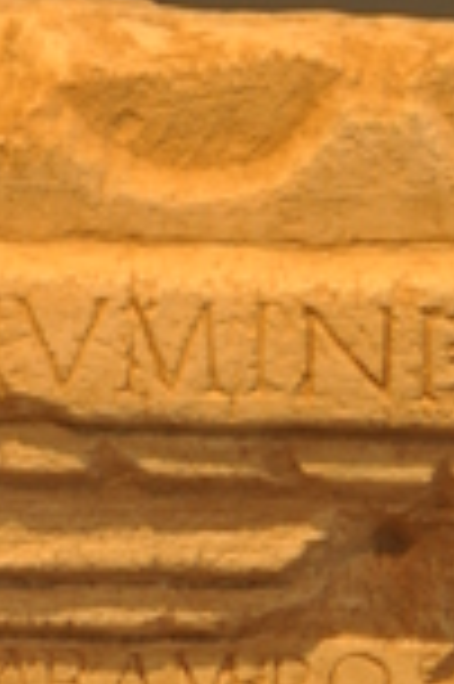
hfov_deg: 3.8
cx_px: 339
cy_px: 1206
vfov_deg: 5.6
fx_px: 6920
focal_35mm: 365
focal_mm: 56
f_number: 4.8
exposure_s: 1/60
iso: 400
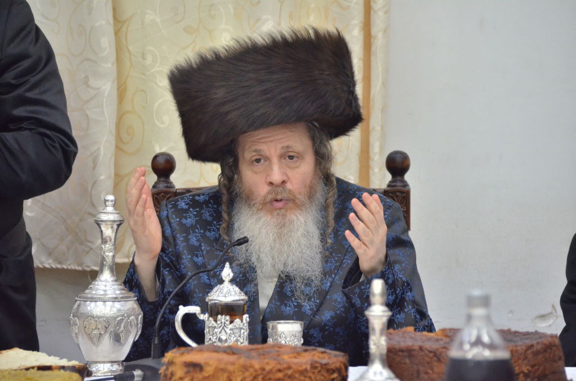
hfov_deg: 7.2
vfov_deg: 4.8
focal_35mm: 285
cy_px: 190
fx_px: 4550
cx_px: 288
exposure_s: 1/160
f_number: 5.6
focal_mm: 190
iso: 2000
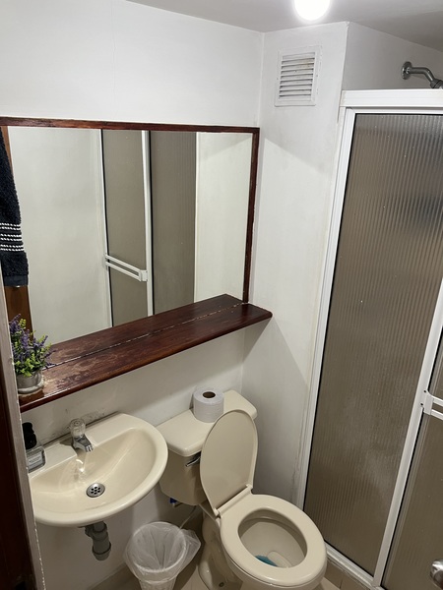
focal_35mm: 26
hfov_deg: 53.1
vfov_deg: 67.3
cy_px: 295
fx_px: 444
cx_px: 222
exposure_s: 1/60
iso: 100
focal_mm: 5.1
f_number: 1.6
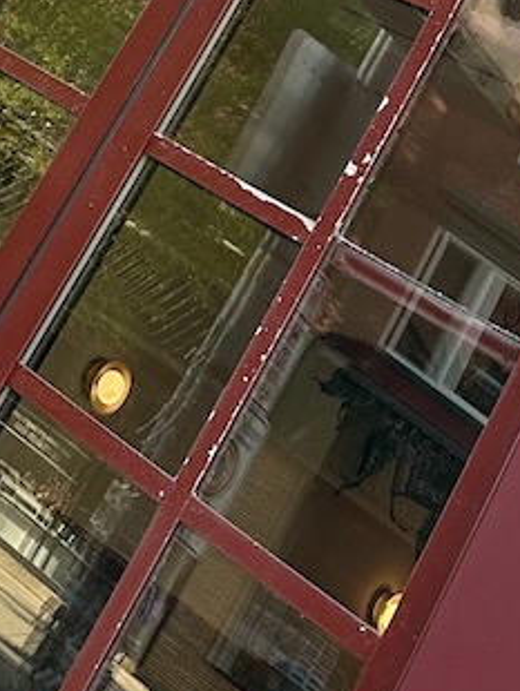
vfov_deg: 15.6
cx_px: 18
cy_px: -702
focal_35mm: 99
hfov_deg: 14.7
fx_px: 1980
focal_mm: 6.86
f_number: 1.78
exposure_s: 1/552
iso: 80
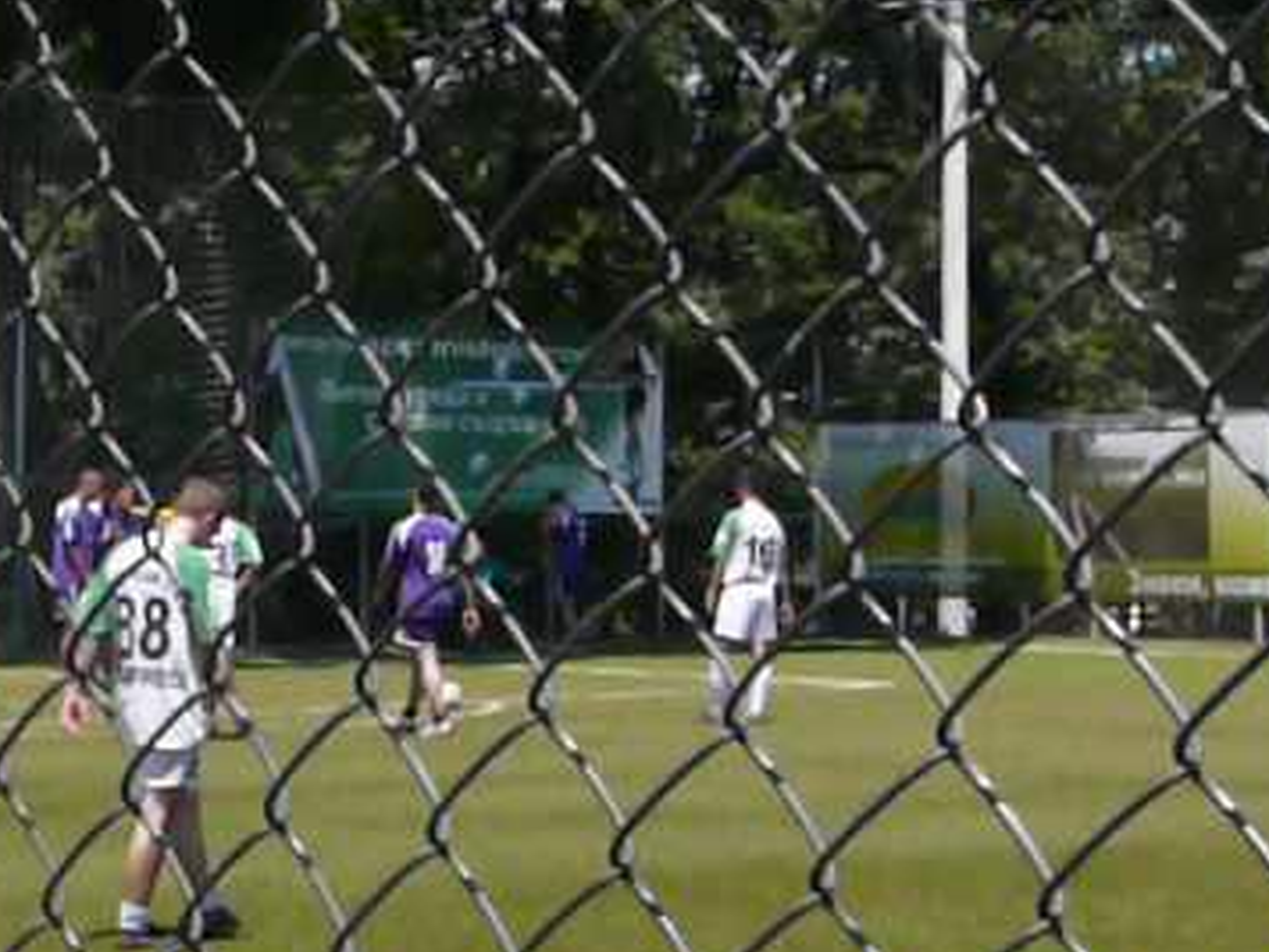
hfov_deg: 18.3
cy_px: 603
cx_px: 178
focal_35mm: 106
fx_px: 3886
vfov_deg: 13.9
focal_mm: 8.7
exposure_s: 1/2000
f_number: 5.6
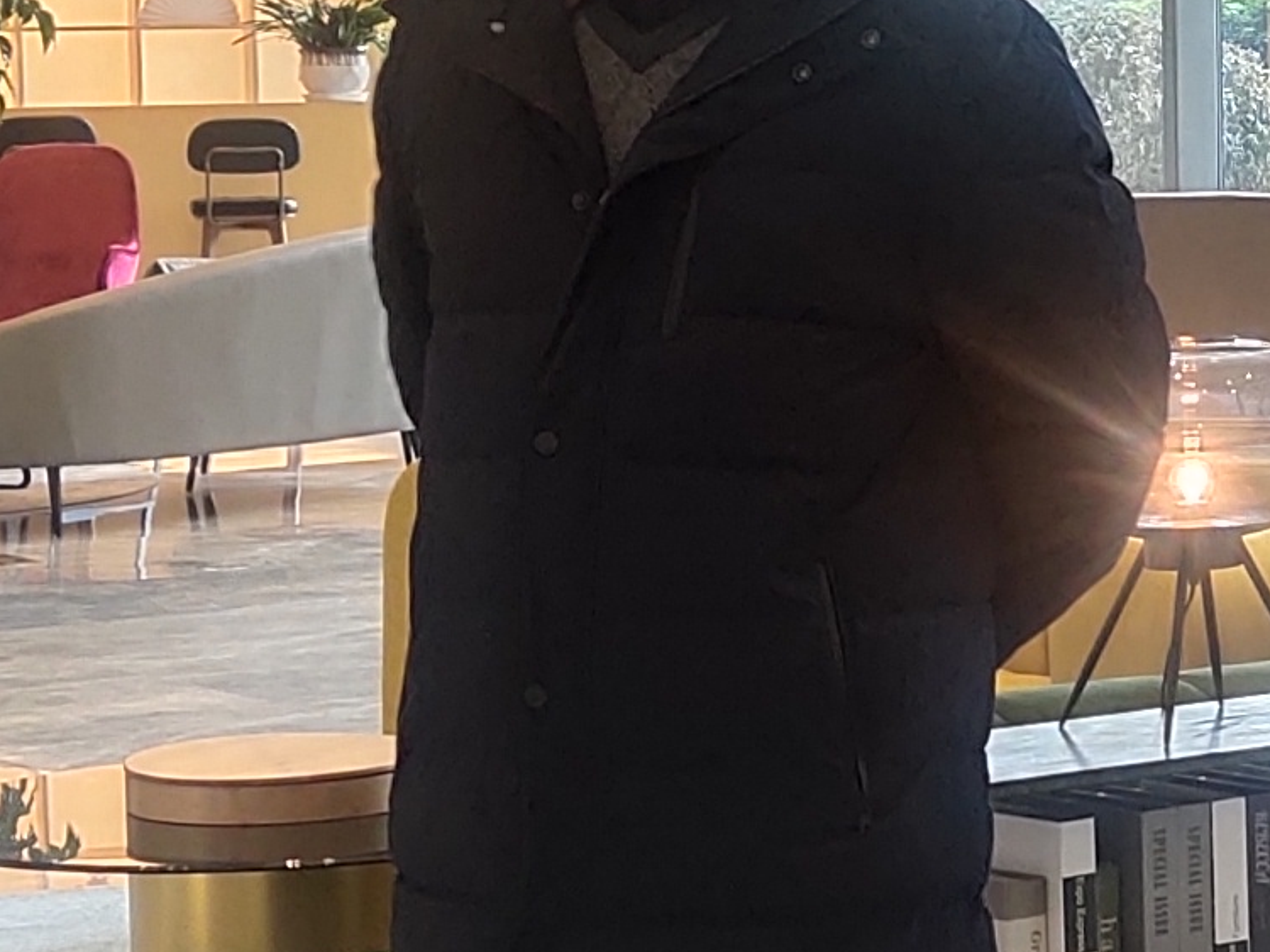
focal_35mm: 156
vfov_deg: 9.5
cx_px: 1568
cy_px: 273
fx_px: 5722
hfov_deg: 12.3
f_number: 1.8
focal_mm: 4.27
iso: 148
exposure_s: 1/100
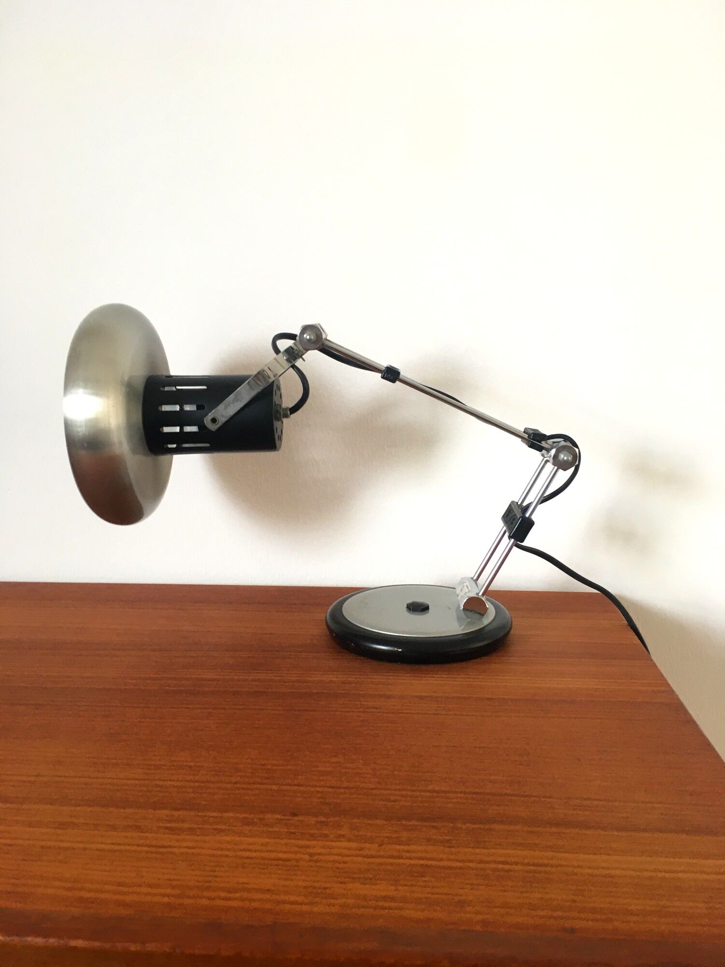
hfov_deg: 48.2
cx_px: 362
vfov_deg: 61.7
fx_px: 810
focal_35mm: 29
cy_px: 484
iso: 100
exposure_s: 1/33
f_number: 2.2
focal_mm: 4.15
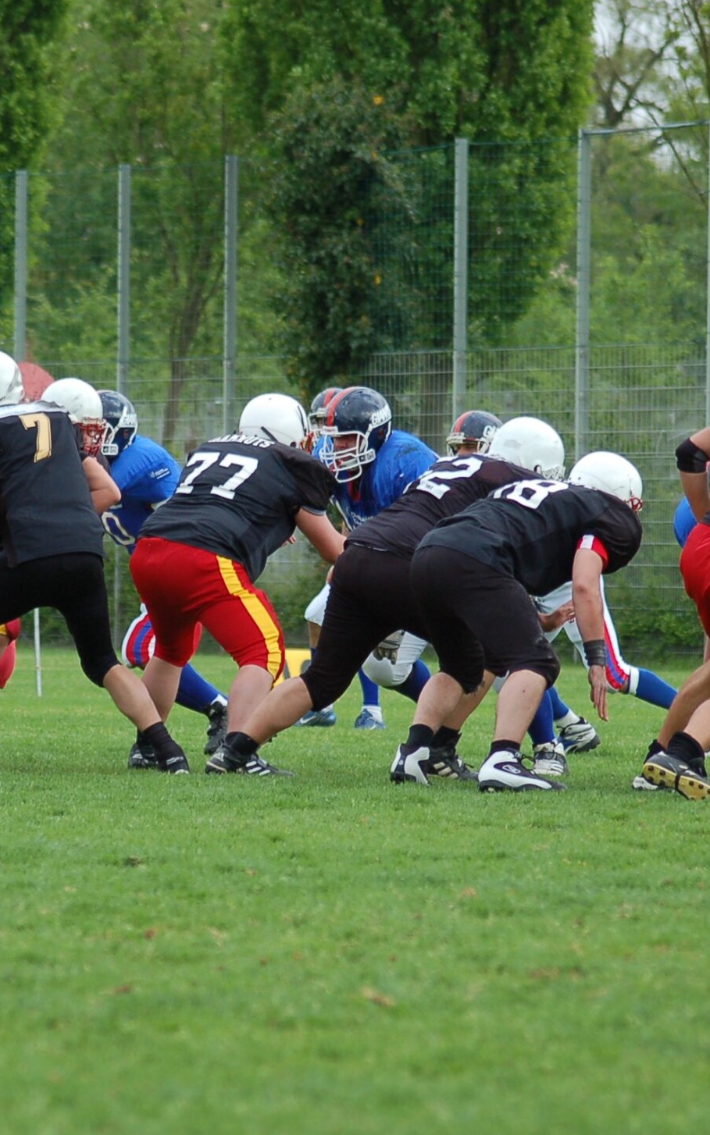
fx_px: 9650
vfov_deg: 6.7
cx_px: 274
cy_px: 568
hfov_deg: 4.2
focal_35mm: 312
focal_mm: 135
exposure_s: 1/1000
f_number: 4.5
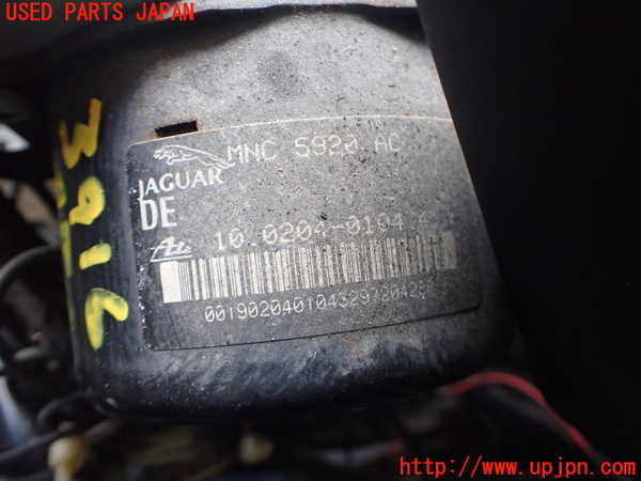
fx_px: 556
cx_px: 320
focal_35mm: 30
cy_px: 240
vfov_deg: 46.8
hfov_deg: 60.0
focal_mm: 5.4
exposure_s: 1/125
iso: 640
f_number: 2.3
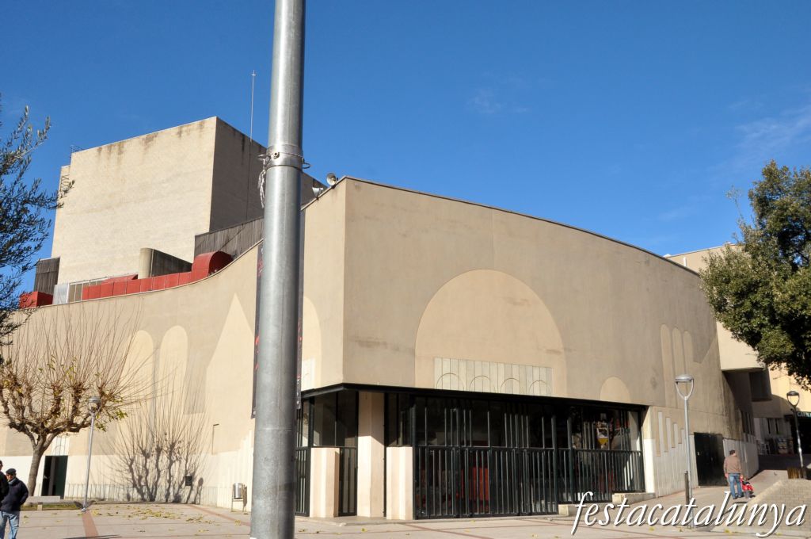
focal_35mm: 33
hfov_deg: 57.3
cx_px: 406
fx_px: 742
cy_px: 270
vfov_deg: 39.9
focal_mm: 22
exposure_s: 1/500
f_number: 11
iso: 500
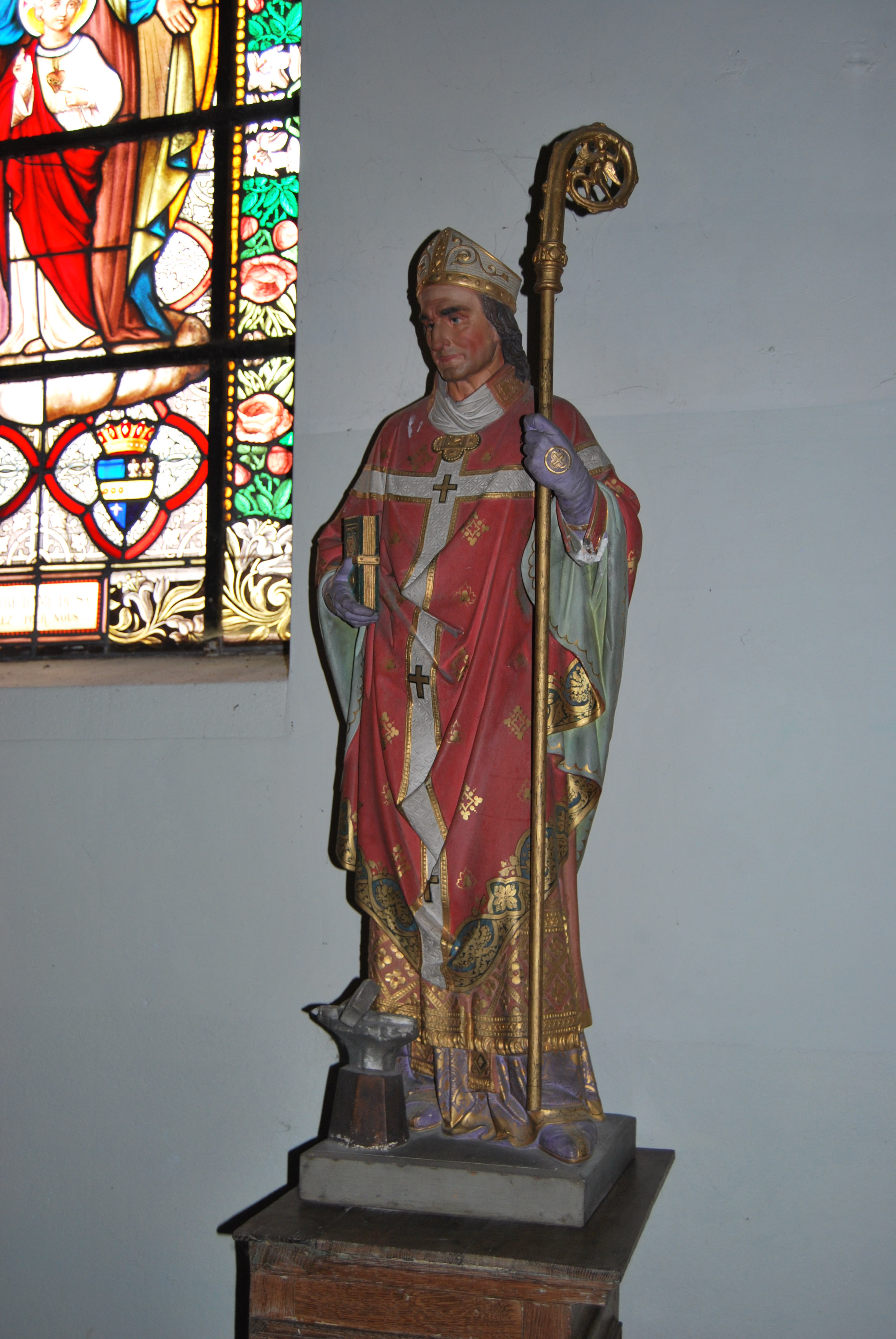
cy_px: 670
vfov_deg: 49.5
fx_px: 1452
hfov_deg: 34.3
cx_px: 448
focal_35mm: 39
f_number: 4.2
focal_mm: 26
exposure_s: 1/60
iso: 200
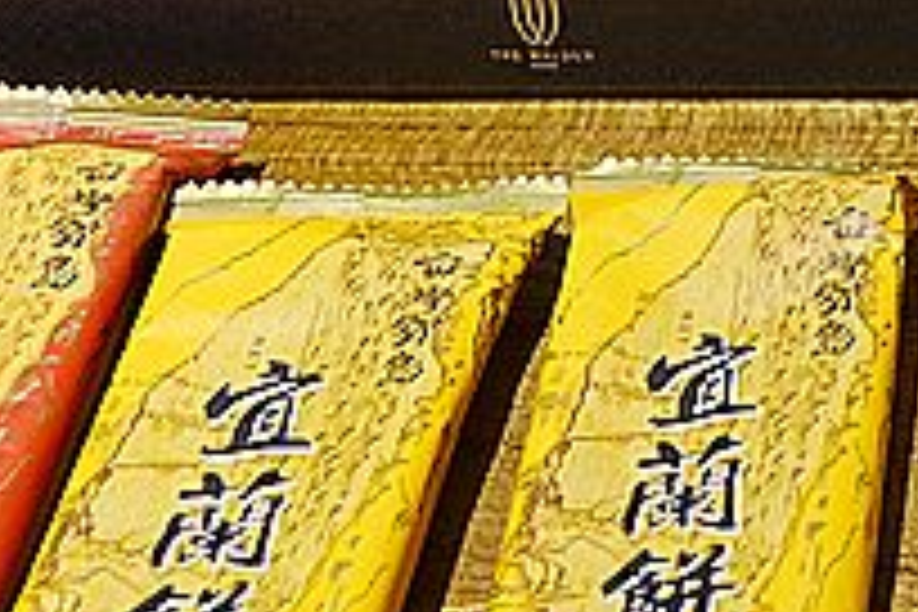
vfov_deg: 11.4
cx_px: 1404
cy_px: -353
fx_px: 2907
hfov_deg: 16.3
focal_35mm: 114
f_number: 2.8
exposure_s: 1/30
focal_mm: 10.49
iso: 200
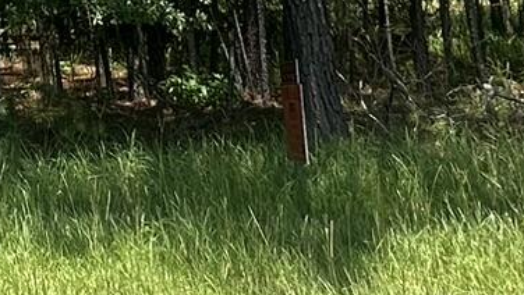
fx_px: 1154
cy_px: -405
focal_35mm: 83
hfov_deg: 23.2
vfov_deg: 11.9
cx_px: -125
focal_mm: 2.22
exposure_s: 1/340
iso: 40
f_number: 2.2
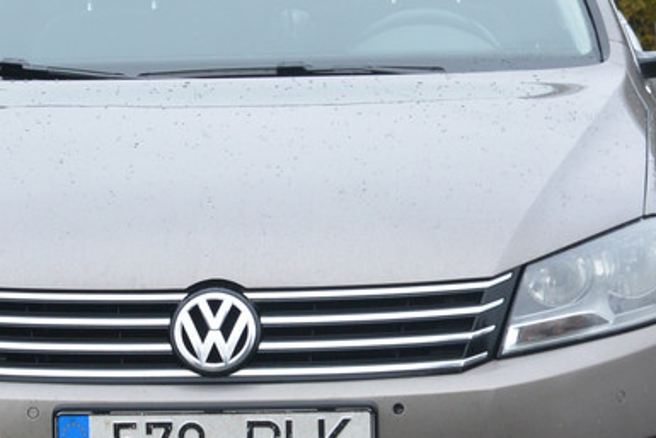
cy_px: 251
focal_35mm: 199
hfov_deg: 10.3
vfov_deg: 6.9
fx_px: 3627
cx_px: 232
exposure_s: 1/25
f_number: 5
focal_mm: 30
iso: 160
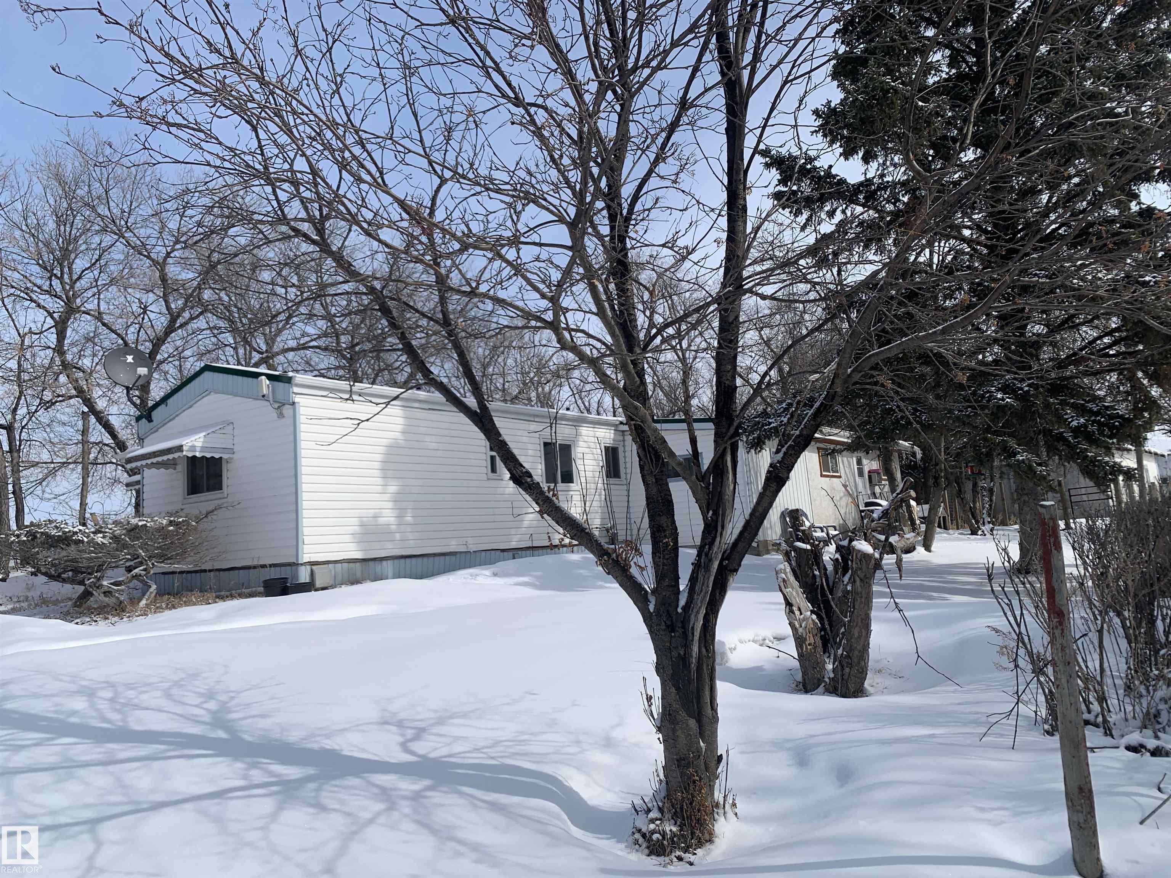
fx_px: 880
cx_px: 586
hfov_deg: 67.3
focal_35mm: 26
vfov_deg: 53.1
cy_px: 439
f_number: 1.8
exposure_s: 1/4902
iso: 25
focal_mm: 4.25
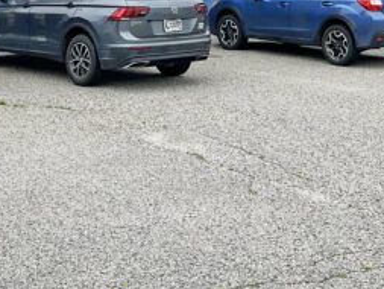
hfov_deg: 24.7
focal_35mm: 79
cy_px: -87
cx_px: 152
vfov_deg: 17.5
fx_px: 877
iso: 50
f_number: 1.5
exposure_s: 1/3968
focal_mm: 5.7
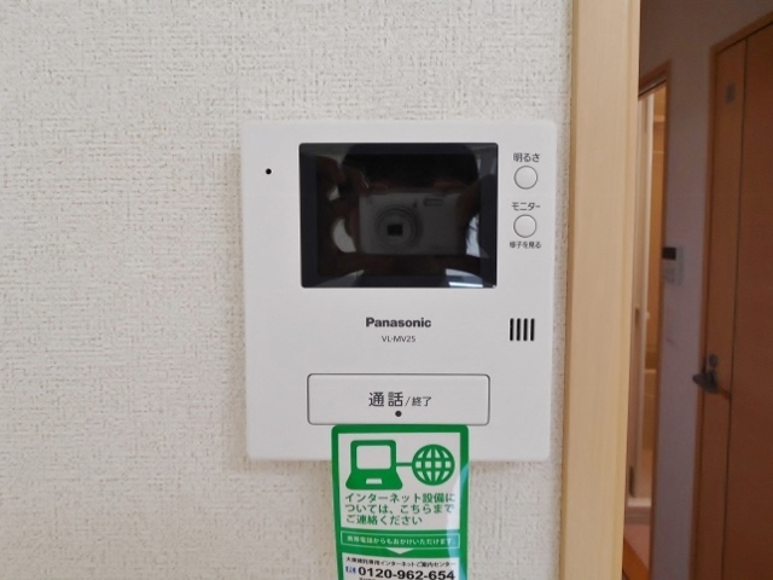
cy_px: 290
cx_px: 386
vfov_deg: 48.2
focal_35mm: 29
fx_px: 648
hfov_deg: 61.7
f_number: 4
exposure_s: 1/30
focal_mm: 5.2
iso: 110
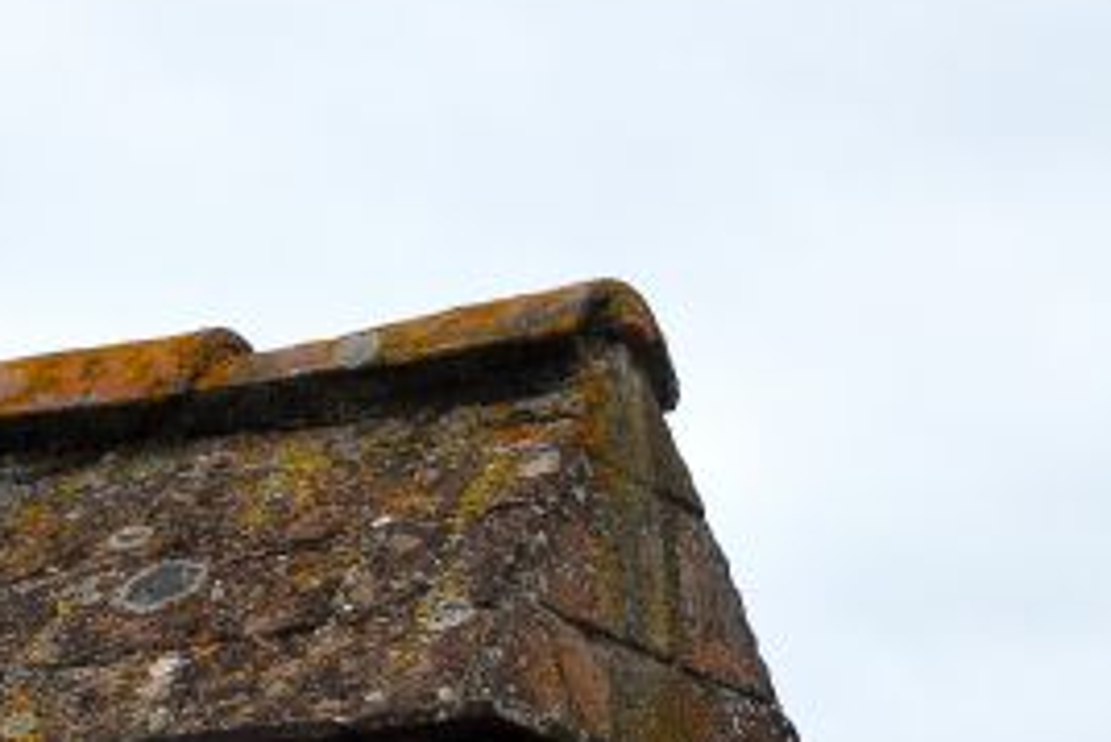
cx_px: -104
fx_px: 13243
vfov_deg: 3.2
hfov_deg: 4.8
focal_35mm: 429
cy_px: 1148
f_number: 5.6
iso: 500
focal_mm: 75
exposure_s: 1/500
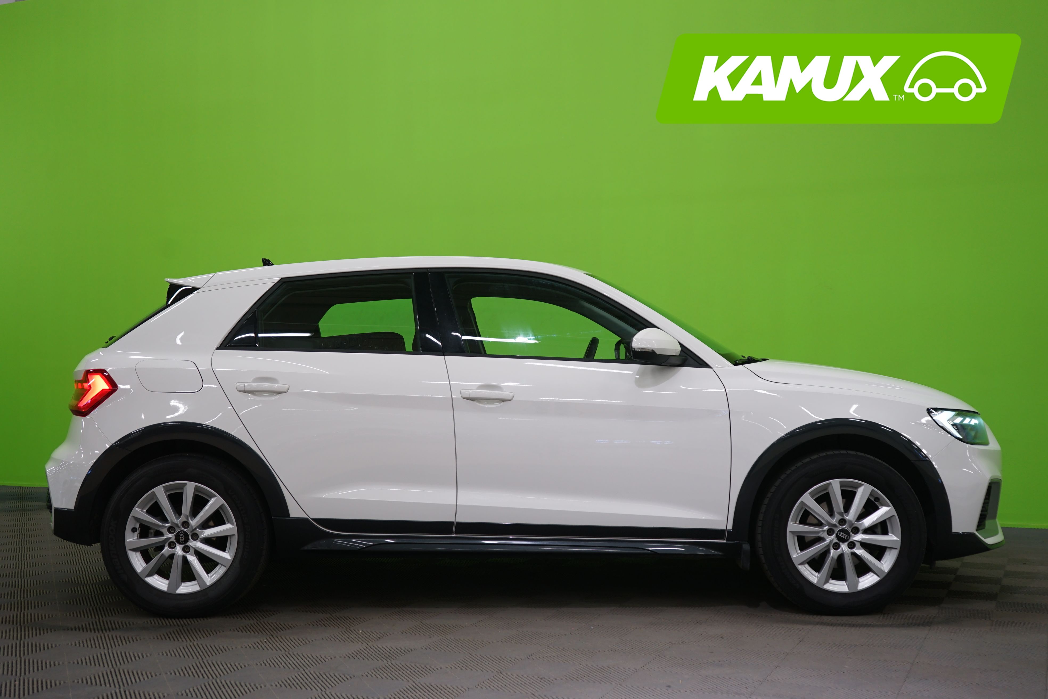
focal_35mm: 41
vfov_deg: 32.6
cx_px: 524
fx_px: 1193
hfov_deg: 47.4
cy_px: 350
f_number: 4.5
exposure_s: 1/20
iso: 400
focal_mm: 41
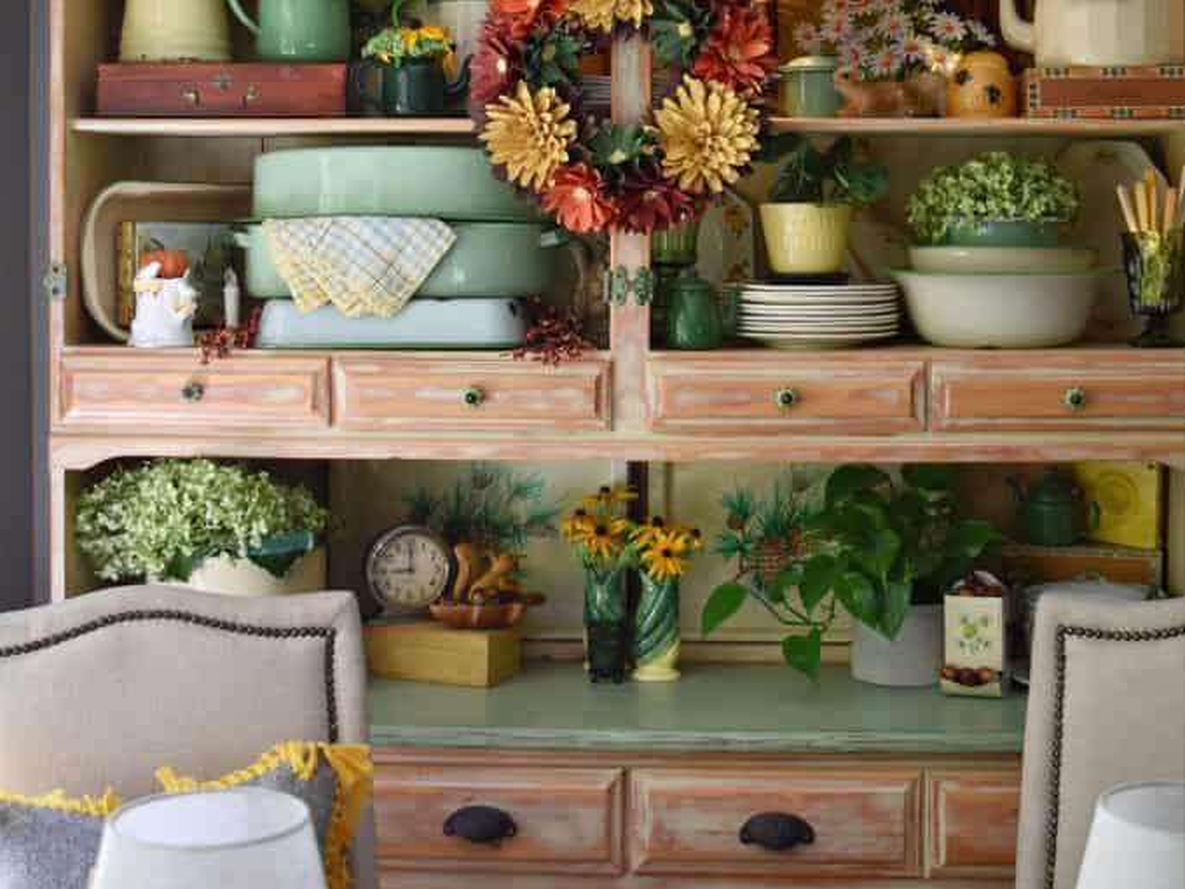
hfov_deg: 32.8
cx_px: 592
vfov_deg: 24.6
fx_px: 2010
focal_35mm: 59
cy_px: 222
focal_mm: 27
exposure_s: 1/60
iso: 400
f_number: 4
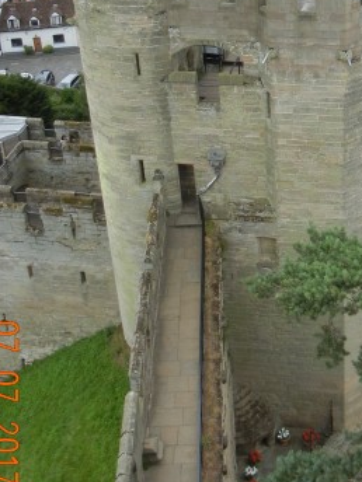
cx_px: 326
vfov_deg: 28.5
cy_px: 113
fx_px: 934
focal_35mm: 67
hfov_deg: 21.4
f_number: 3.5
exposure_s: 1/492
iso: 160
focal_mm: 5.4
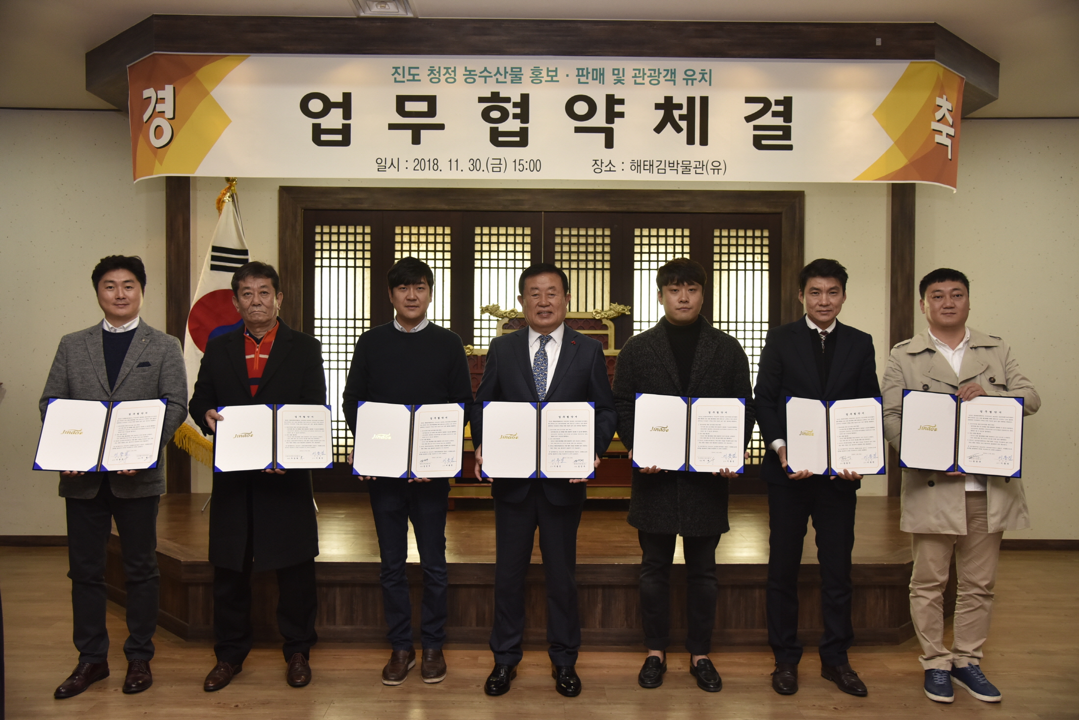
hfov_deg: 61.9
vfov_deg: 43.6
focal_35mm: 30
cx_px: 540
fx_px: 899
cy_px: 360
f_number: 4
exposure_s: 1/125
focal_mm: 30
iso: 1000
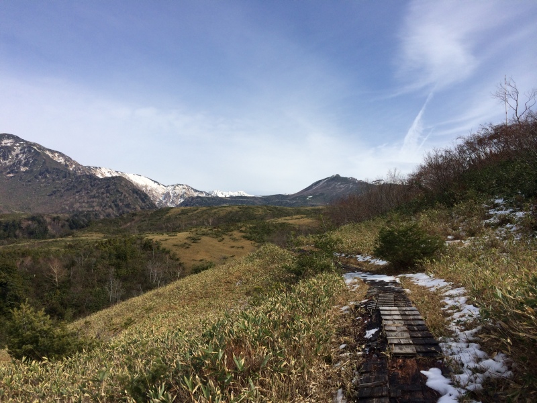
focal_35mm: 30
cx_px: 268
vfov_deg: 46.8
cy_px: 202
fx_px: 465
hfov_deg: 60.0
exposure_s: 1/3165
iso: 40
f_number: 2.2
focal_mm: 4.12
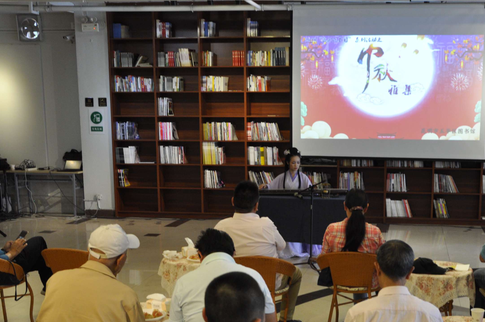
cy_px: 232
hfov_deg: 39.9
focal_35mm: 49
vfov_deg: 27.2
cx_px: 321
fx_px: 659
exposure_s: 1/60
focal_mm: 22
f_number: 4
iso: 720
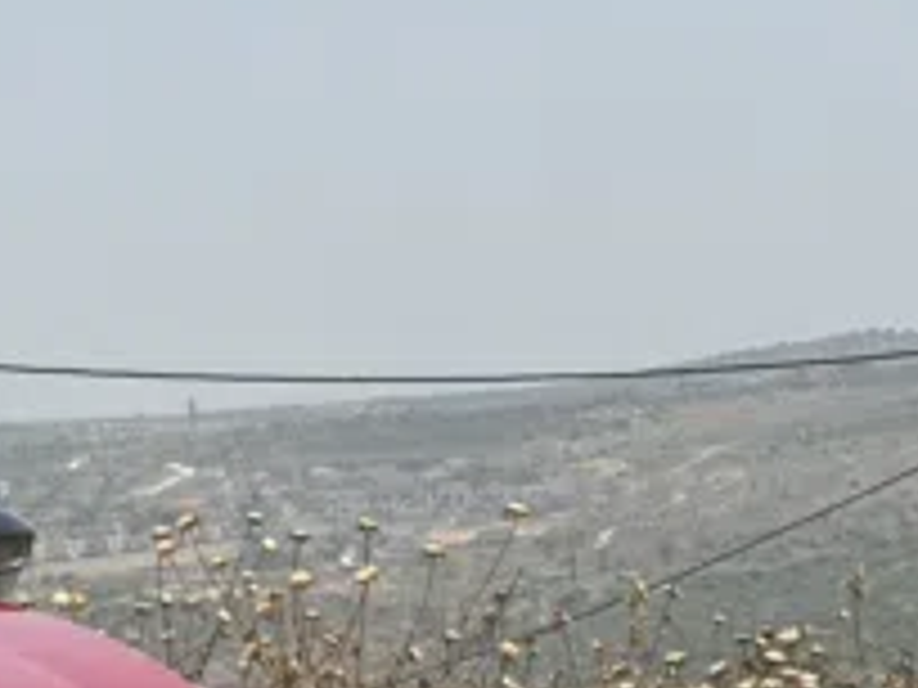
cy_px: 675
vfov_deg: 6.1
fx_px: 6391
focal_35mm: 241
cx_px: -468
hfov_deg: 8.0
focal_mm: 9
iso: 32
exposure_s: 1/769
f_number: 2.8
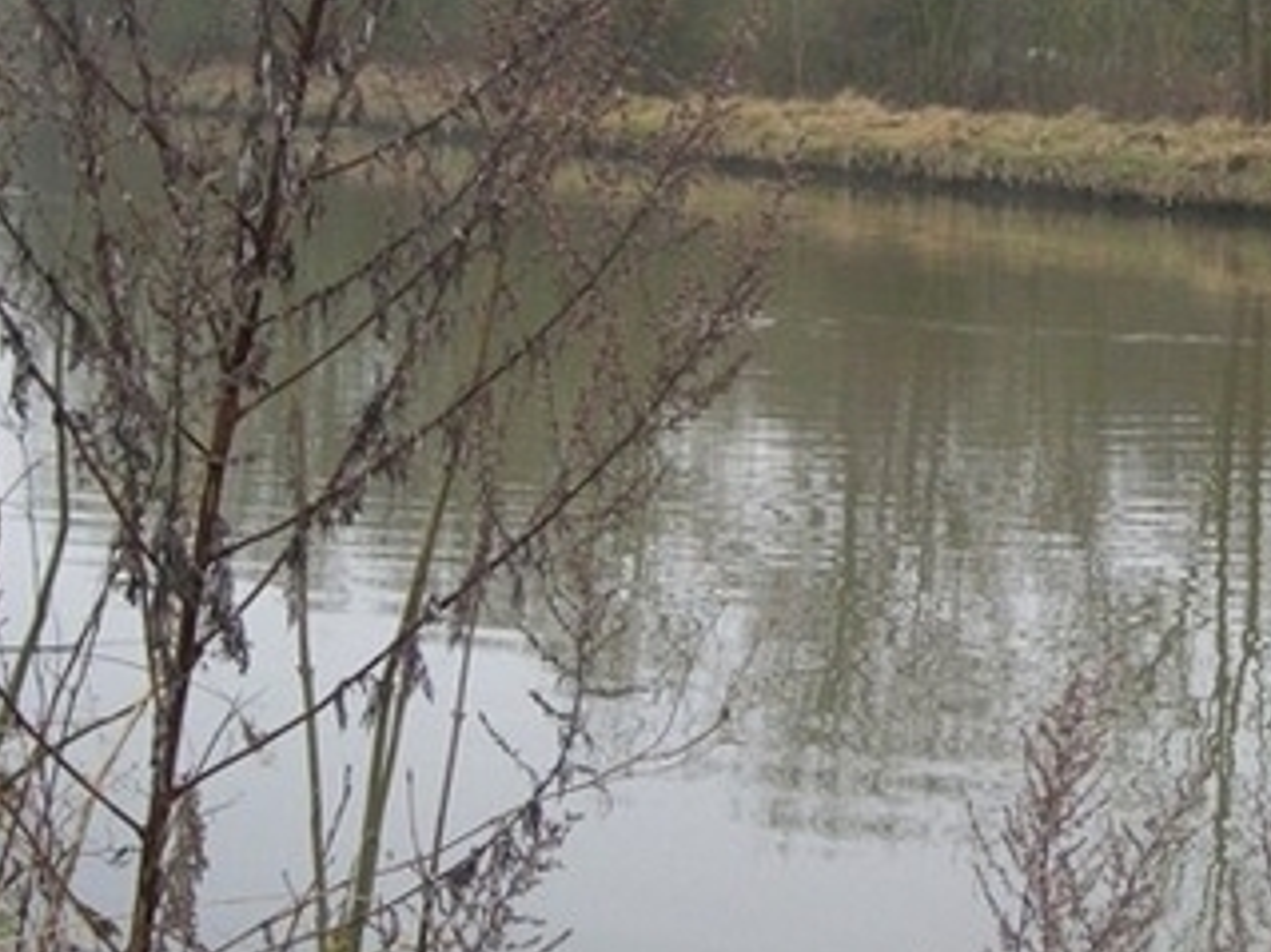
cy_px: 311
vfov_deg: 15.7
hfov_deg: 20.5
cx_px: 1088
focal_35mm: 94
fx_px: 3450
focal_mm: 8.8
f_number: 3.6
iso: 187
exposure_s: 1/160
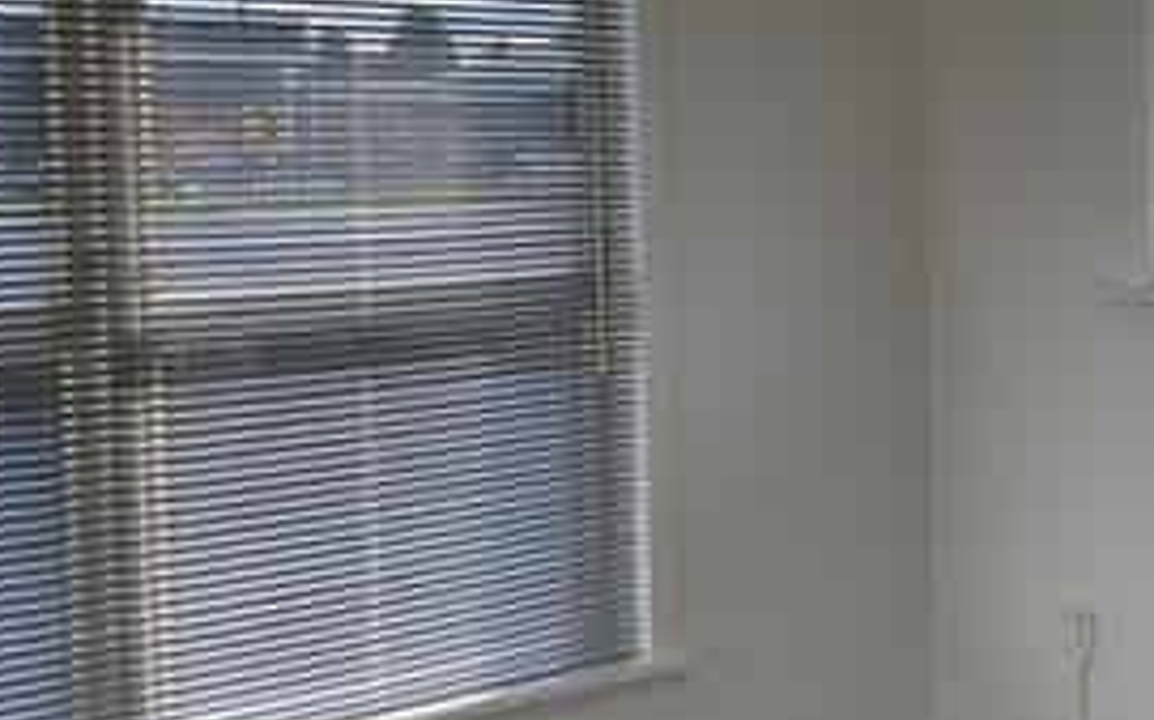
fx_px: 2106
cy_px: 334
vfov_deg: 19.4
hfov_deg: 29.9
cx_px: 928
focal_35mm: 67
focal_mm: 4.25
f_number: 1.8
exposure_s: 1/473
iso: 32
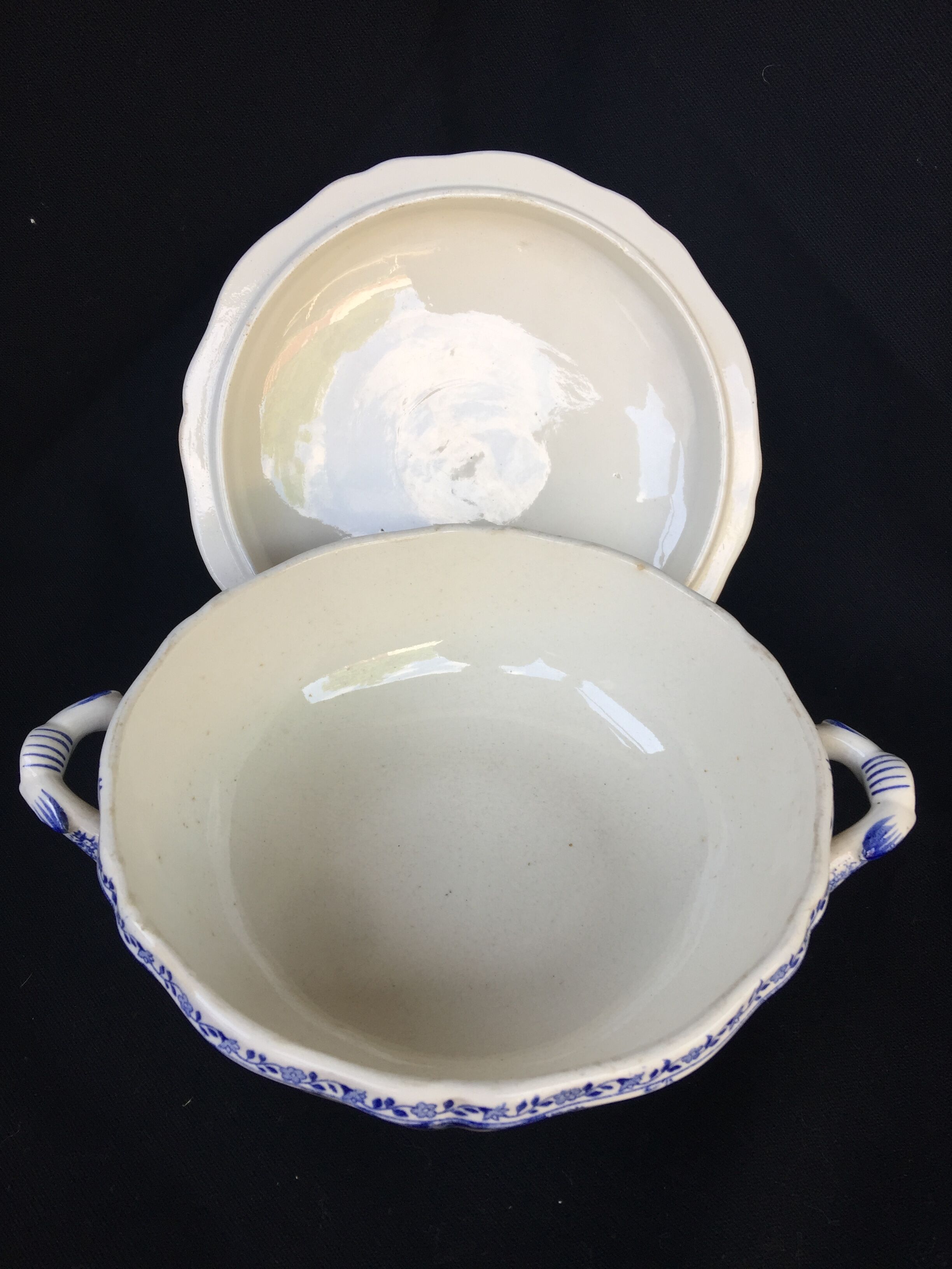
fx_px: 1063
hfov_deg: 48.2
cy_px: 634
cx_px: 476
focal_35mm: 29
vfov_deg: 61.7
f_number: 2.2
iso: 32
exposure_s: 1/104
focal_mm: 4.15
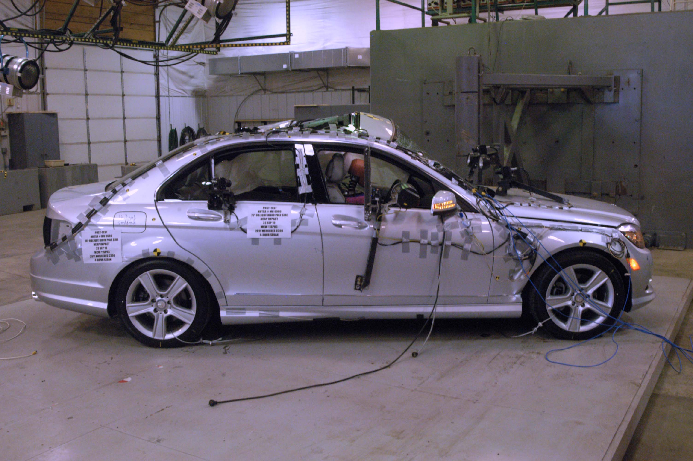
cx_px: 346
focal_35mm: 36
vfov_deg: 36.8
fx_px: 692
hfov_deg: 53.2
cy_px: 230
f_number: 10
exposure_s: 1/20
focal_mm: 24
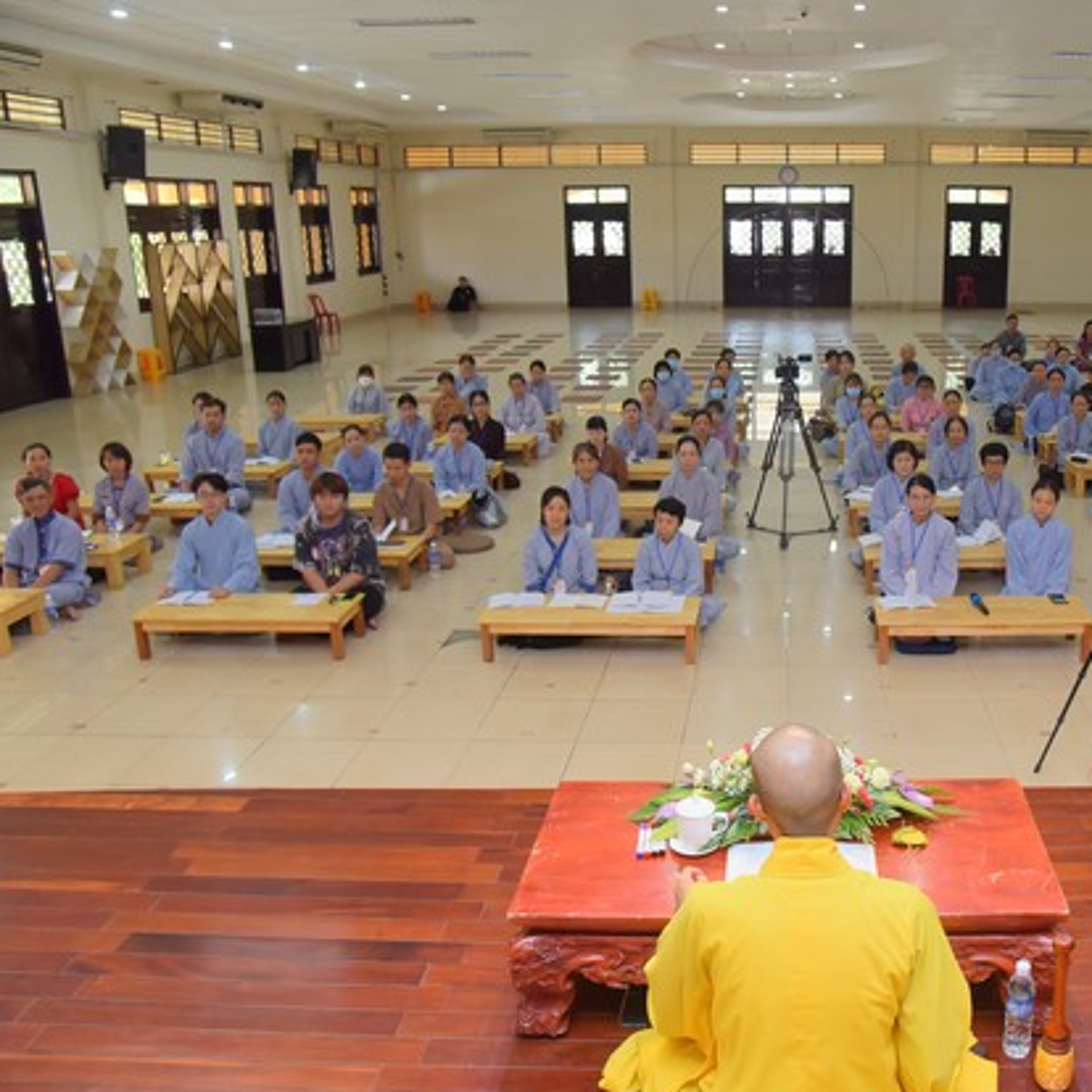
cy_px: 550
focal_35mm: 32
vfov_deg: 51.1
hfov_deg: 49.3
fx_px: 1142
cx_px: 804
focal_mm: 24
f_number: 5.6
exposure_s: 1/100
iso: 1000
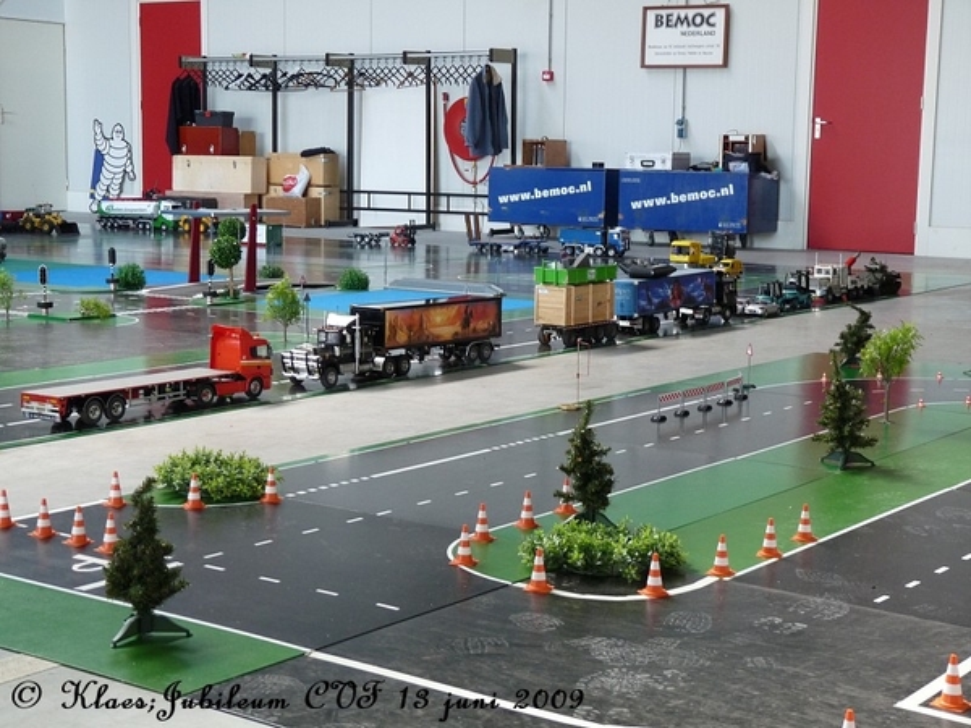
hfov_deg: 31.7
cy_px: 364
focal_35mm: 61
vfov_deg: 24.0
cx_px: 486
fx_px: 1711
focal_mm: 10.8
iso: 250
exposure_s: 1/30
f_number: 3.2
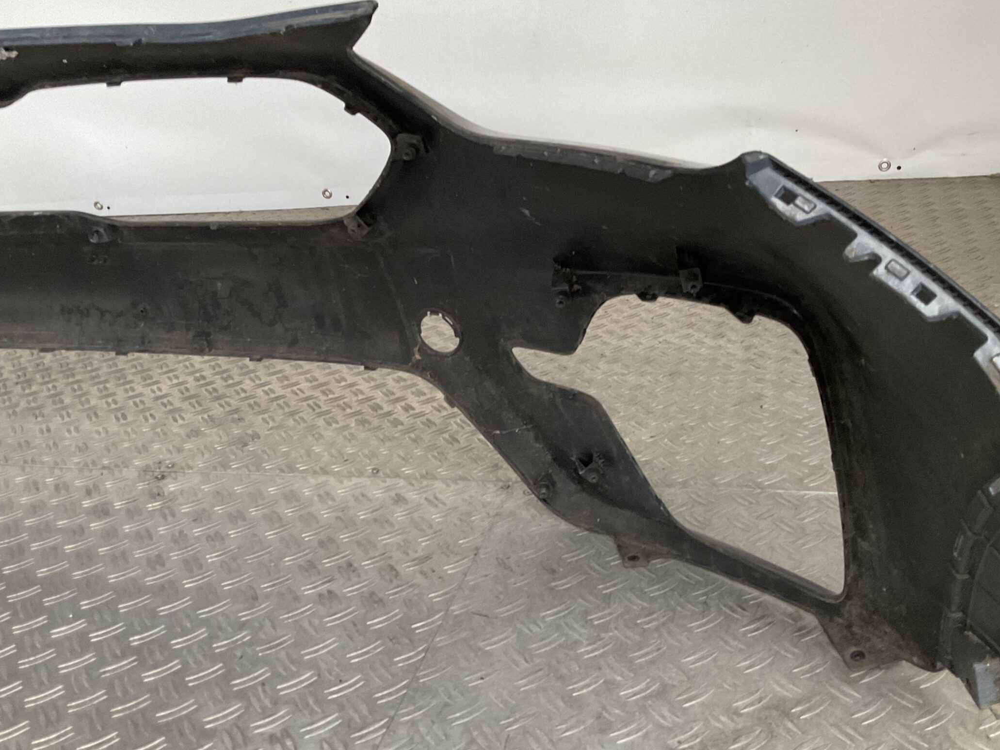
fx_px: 1040
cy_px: 378
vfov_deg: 39.7
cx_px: 524
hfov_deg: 51.3
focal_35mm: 36
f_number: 1.8
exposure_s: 1/50
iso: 160
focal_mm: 3
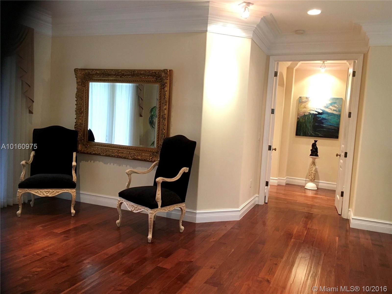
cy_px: 147
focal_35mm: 29
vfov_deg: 48.2
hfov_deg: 61.7
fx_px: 328
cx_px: 196
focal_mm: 4.15
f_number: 2.2
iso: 160
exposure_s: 1/30
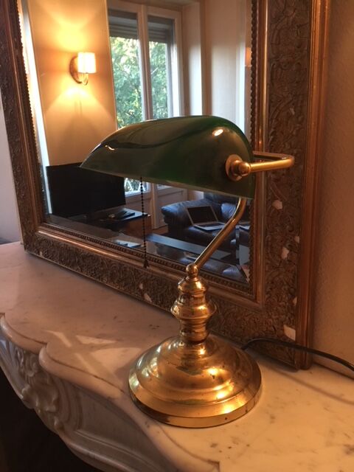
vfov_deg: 61.7
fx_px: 395
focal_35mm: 29
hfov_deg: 48.2
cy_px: 236
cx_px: 177
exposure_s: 1/33
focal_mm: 4.15
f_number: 2.2
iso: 160
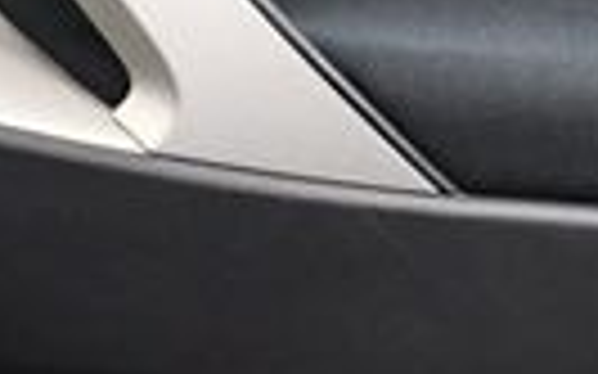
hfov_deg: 10.2
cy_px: 126
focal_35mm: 206
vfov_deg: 6.4
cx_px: 126
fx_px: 3356
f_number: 3.8
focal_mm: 21
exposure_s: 1/100
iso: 3200
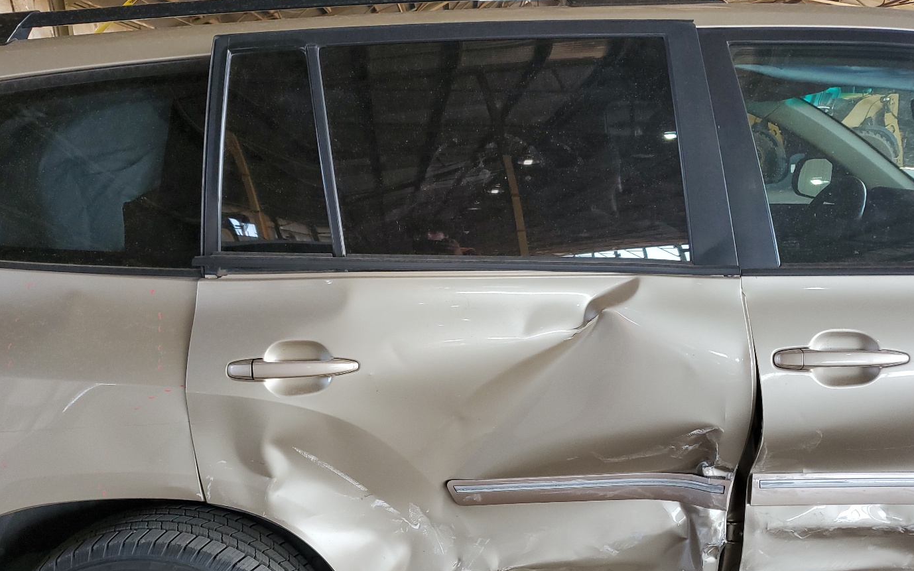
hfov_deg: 59.7
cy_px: 359
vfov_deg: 39.1
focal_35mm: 32
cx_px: 455
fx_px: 797
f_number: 1.5
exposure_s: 1/120
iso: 81
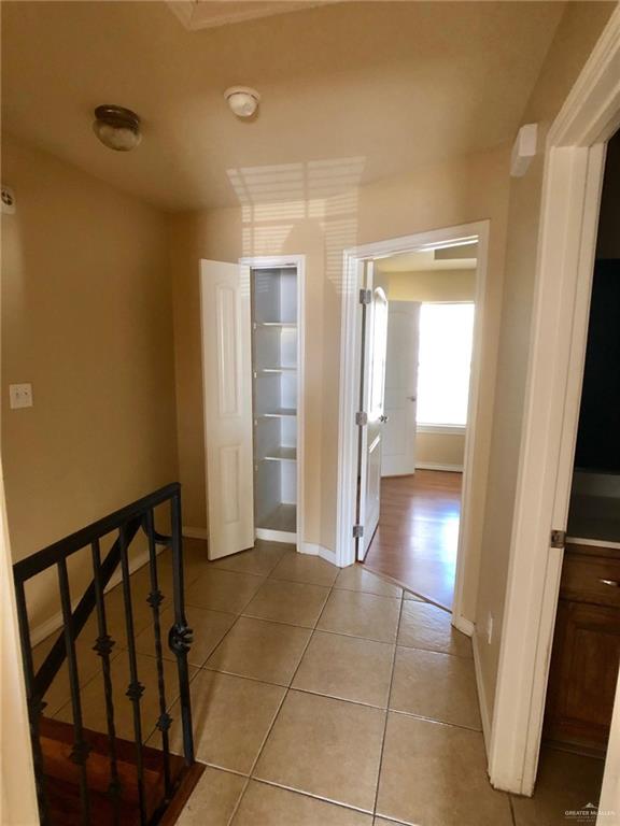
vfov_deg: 63.4
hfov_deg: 49.7
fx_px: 669
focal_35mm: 28
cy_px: 413
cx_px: 310
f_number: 1.8
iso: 100
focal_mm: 4
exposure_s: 1/13
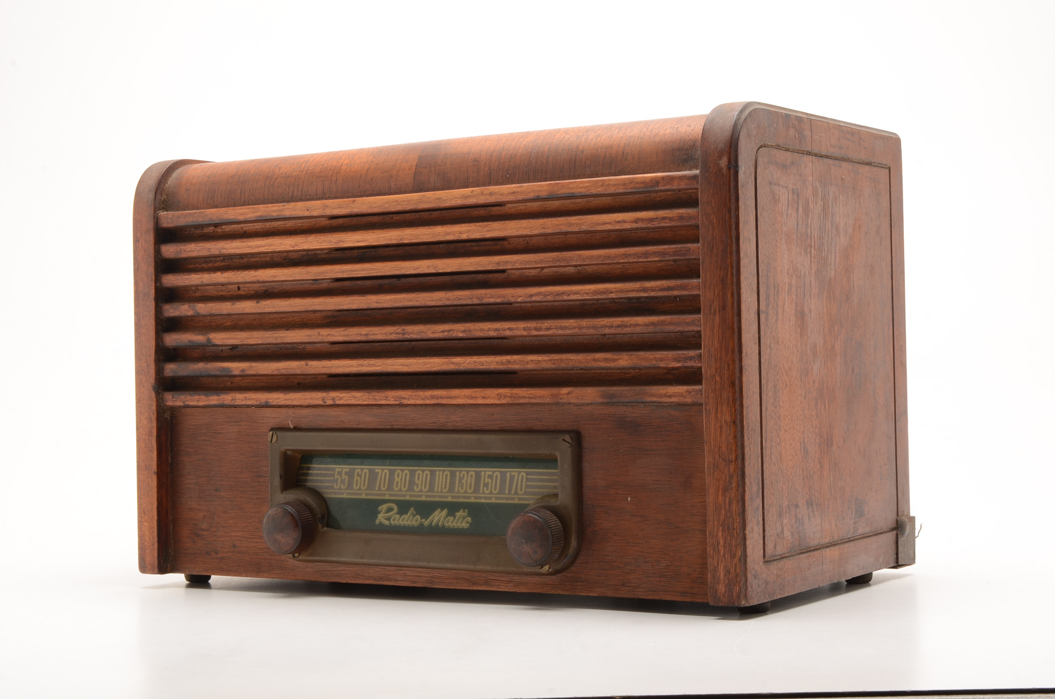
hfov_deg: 29.9
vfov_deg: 20.1
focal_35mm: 68
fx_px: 1974
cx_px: 528
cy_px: 350
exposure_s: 1/160
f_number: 20
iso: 100
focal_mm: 45
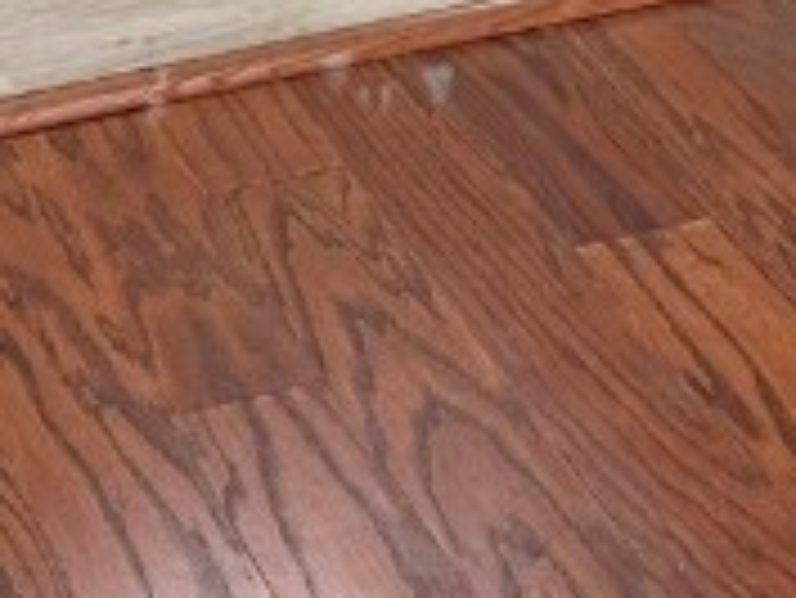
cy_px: -922
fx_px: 3198
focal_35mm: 139
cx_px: 283
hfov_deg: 14.2
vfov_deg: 9.3
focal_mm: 6.76
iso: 160
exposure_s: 1/60
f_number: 1.78
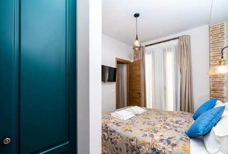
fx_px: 102
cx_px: 114
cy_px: 77
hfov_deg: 96.6
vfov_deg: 74.1
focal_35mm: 16
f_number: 8
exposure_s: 1/60
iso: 320
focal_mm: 16
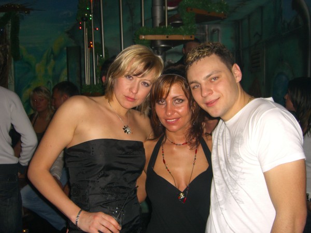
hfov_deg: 49.0
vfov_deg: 37.7
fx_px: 341
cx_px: 156
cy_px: 116
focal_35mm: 38
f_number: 2.8
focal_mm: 7.9
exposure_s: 1/60
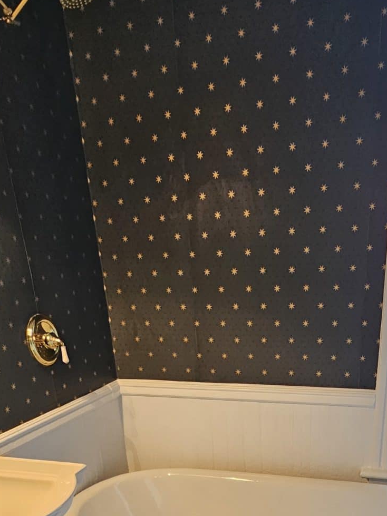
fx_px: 507
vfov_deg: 44.0
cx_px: 247
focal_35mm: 34
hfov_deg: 41.4
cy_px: 542
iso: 125
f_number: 2.2
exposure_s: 1/60
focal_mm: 2.2
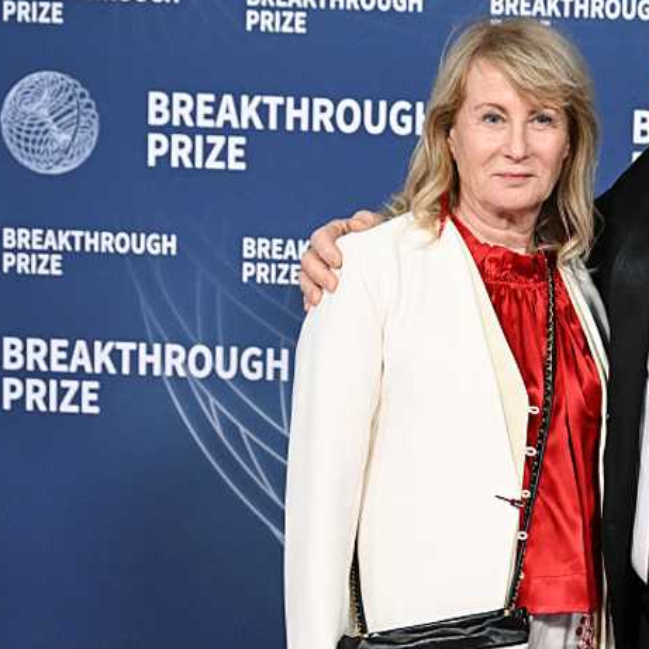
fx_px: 1973
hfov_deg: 18.2
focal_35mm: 93
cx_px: 662
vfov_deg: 18.7
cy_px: 402
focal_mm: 45
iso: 3200
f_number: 4
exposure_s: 1/400
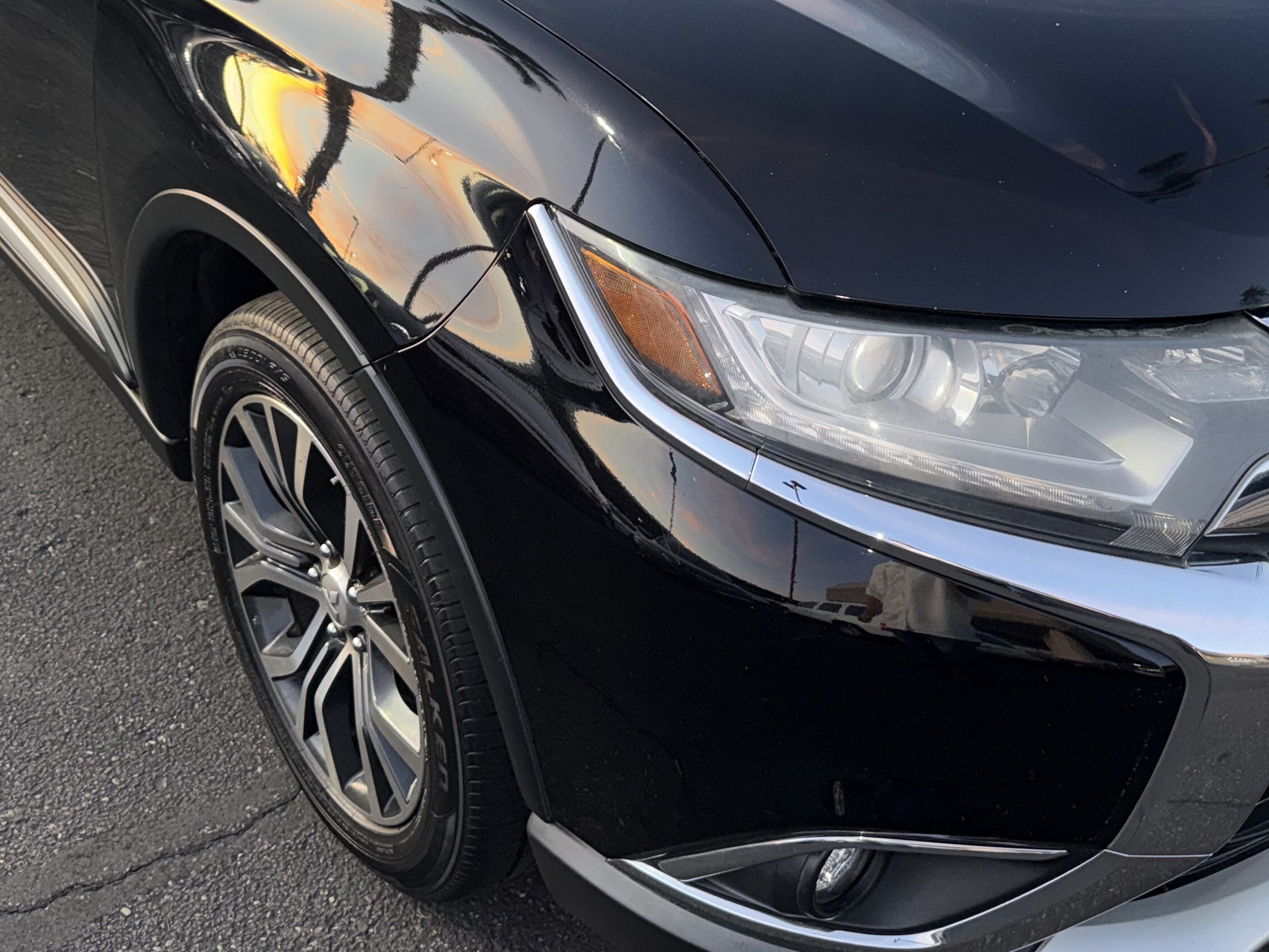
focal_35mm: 43
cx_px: 734
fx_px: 1577
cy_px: 185
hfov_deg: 43.7
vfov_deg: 32.6
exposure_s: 1/31
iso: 100
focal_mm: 6.76
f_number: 1.78
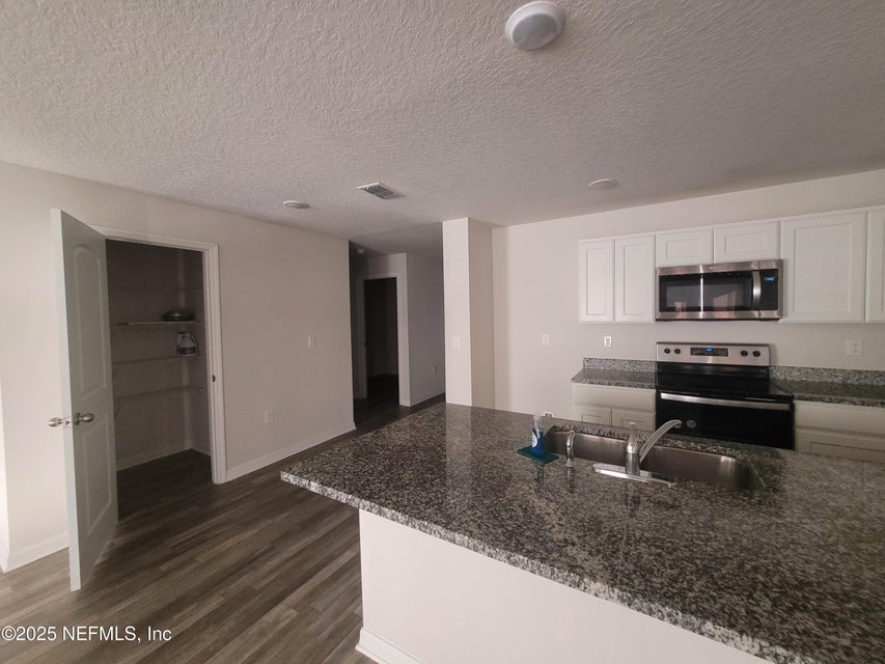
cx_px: 442
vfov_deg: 89.9
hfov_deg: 106.2
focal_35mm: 13
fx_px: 332
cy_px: 332
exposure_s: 1/30
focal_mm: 1.74
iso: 500
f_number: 2.2
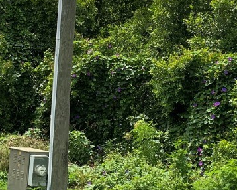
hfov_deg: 23.5
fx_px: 568
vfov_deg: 18.9
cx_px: 79
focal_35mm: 81
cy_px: 86
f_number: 1.8
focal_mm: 3
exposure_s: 1/1786
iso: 16
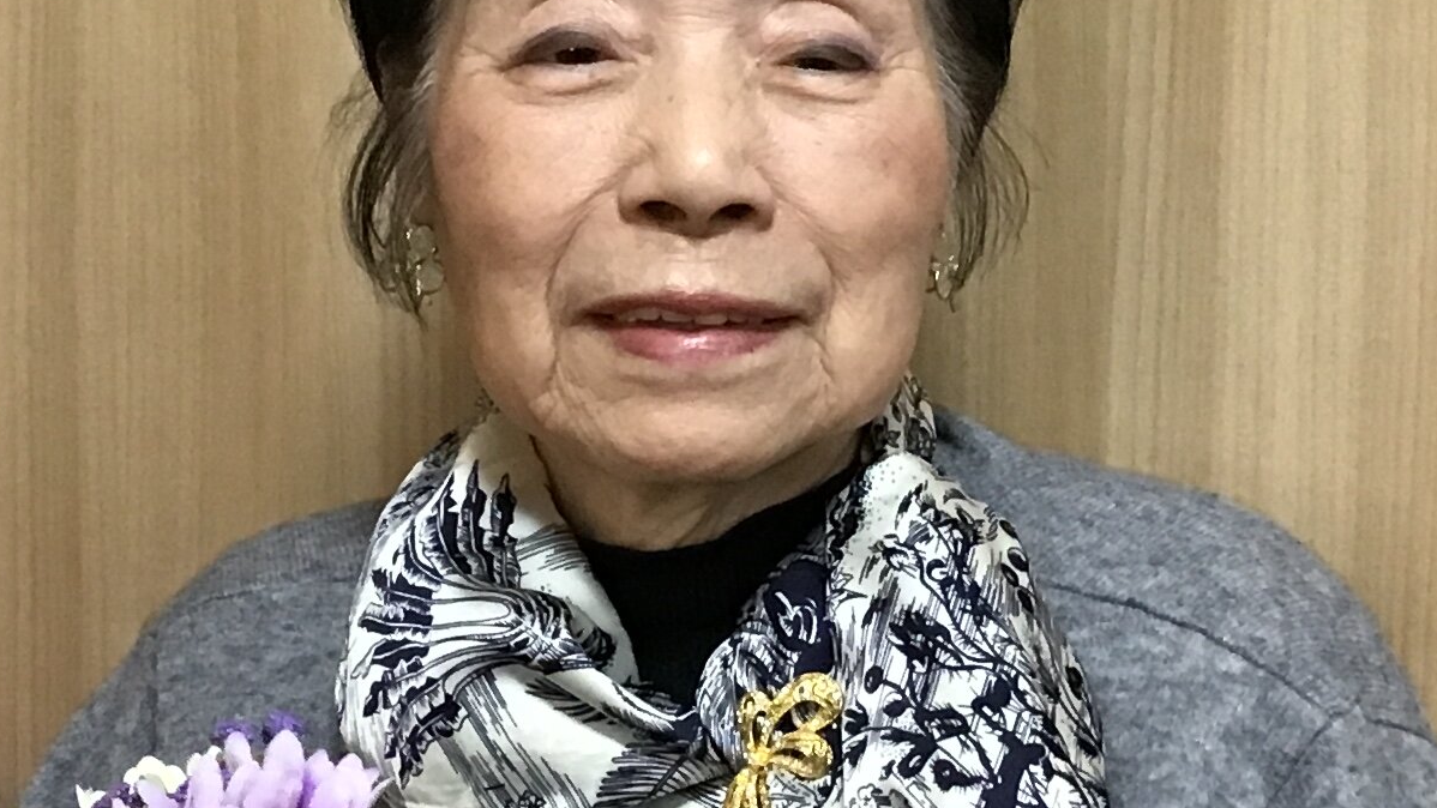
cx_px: 582
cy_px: 263
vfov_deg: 13.1
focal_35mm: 92
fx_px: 3506
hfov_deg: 23.1
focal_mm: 3.3
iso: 125
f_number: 2.4
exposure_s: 1/30
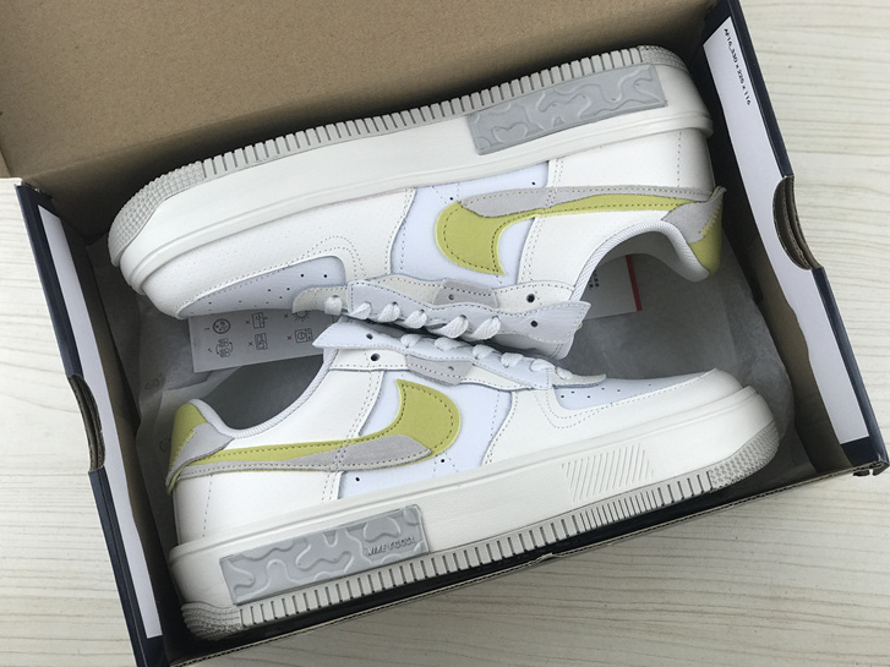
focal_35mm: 58
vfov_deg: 25.2
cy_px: 331
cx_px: 449
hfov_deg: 33.2
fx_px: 1491
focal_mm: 6.6
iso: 50
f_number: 2.8
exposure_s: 1/50
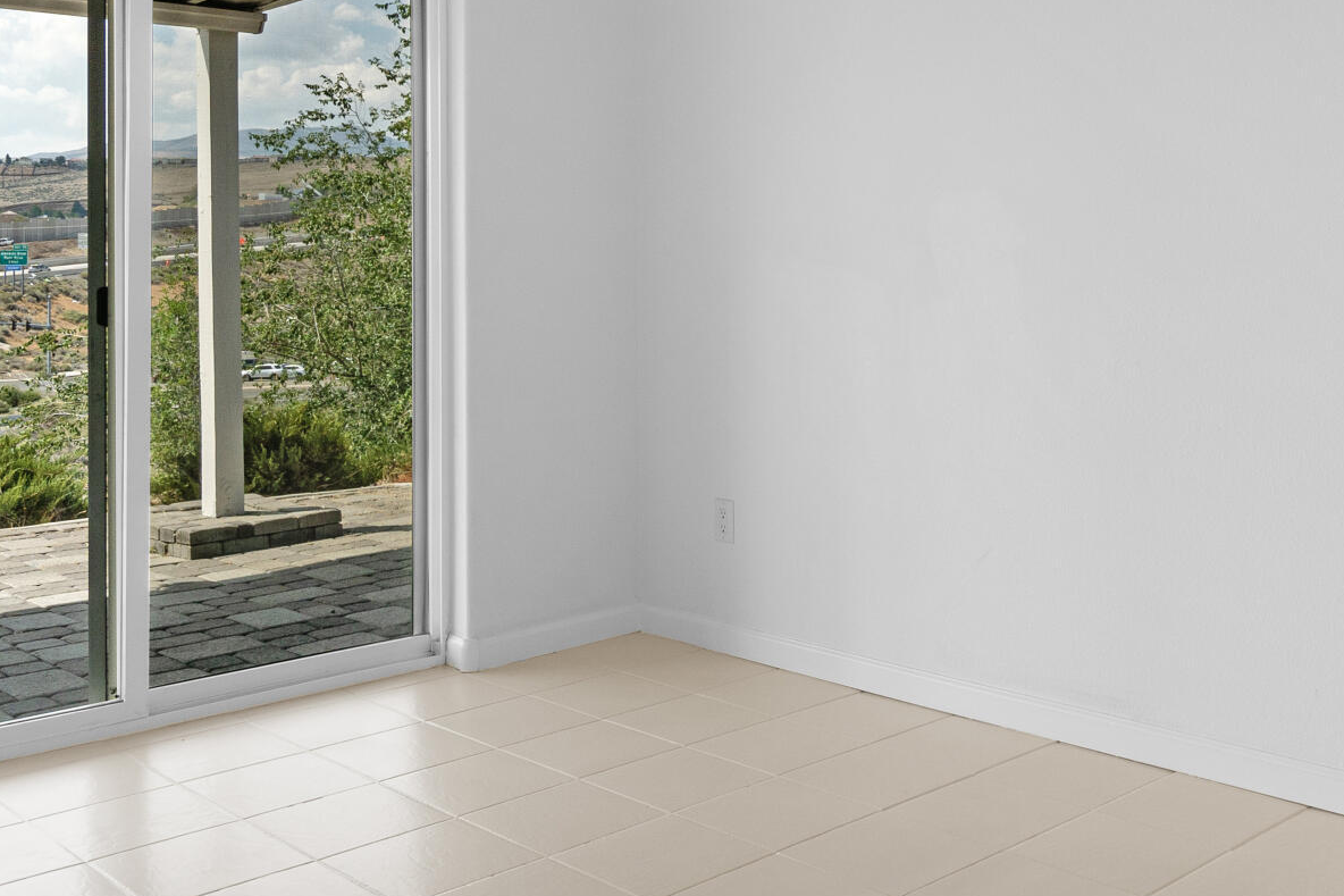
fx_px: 1418
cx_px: 821
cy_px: 250
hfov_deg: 50.3
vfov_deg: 34.5
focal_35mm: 38
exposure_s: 1/60
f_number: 8
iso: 1250
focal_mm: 10
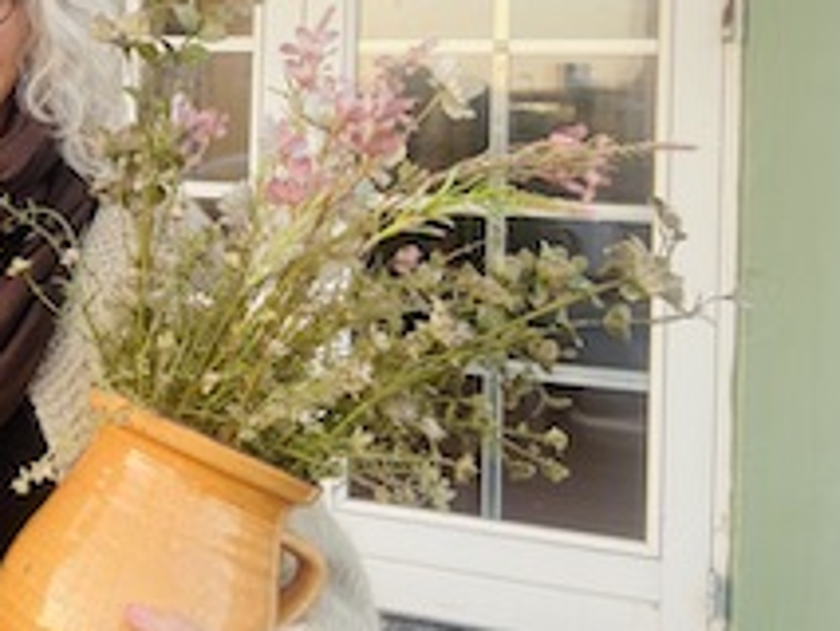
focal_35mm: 57
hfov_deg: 30.6
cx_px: -59
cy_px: 124
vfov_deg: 25.2
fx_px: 1384
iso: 64
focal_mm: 4.25
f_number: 1.8
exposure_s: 1/122
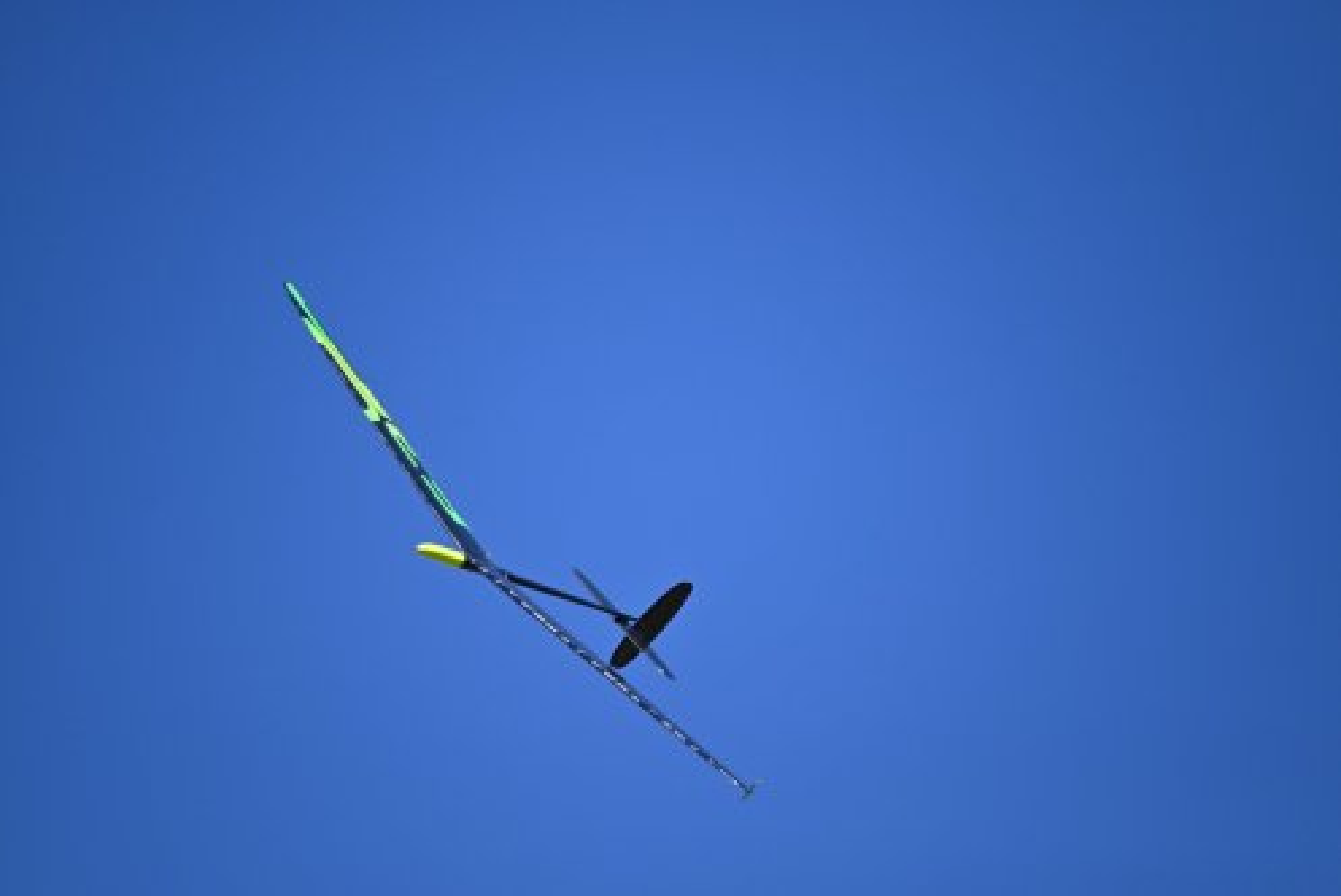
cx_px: 670
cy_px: 448
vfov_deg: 3.4
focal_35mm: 400
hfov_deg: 5.2
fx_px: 14908
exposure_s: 1/2500
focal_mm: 400
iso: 640
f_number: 6.3
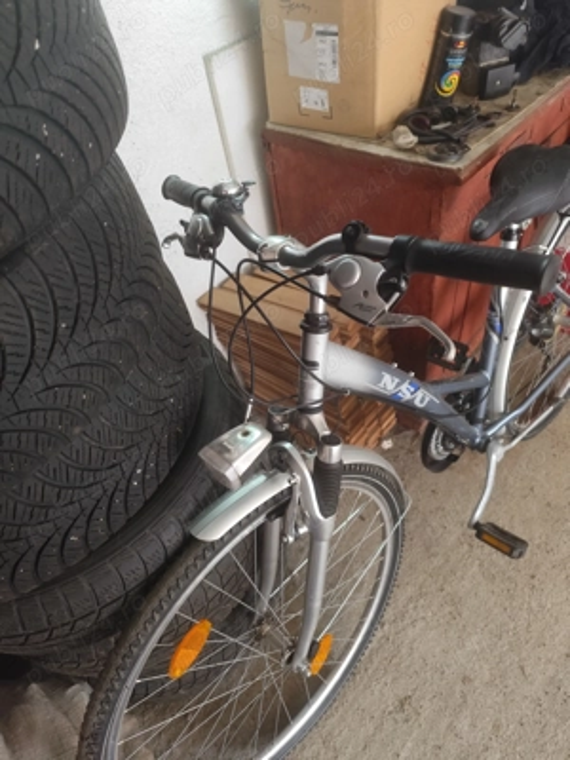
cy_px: 380
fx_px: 505
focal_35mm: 23
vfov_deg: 73.9
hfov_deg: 58.9
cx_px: 285
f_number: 1.65
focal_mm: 6.14
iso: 1000
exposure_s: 1/25
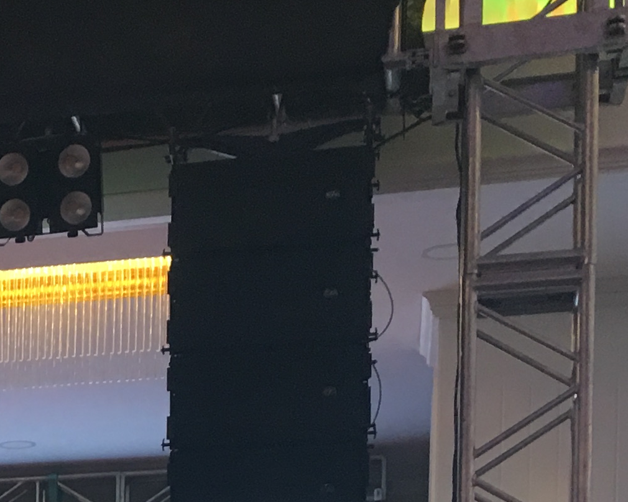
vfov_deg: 12.6
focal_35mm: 113
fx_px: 2100
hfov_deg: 15.0
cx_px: -464
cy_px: 875
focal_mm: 4.15
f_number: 2.2
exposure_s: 1/33
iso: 50
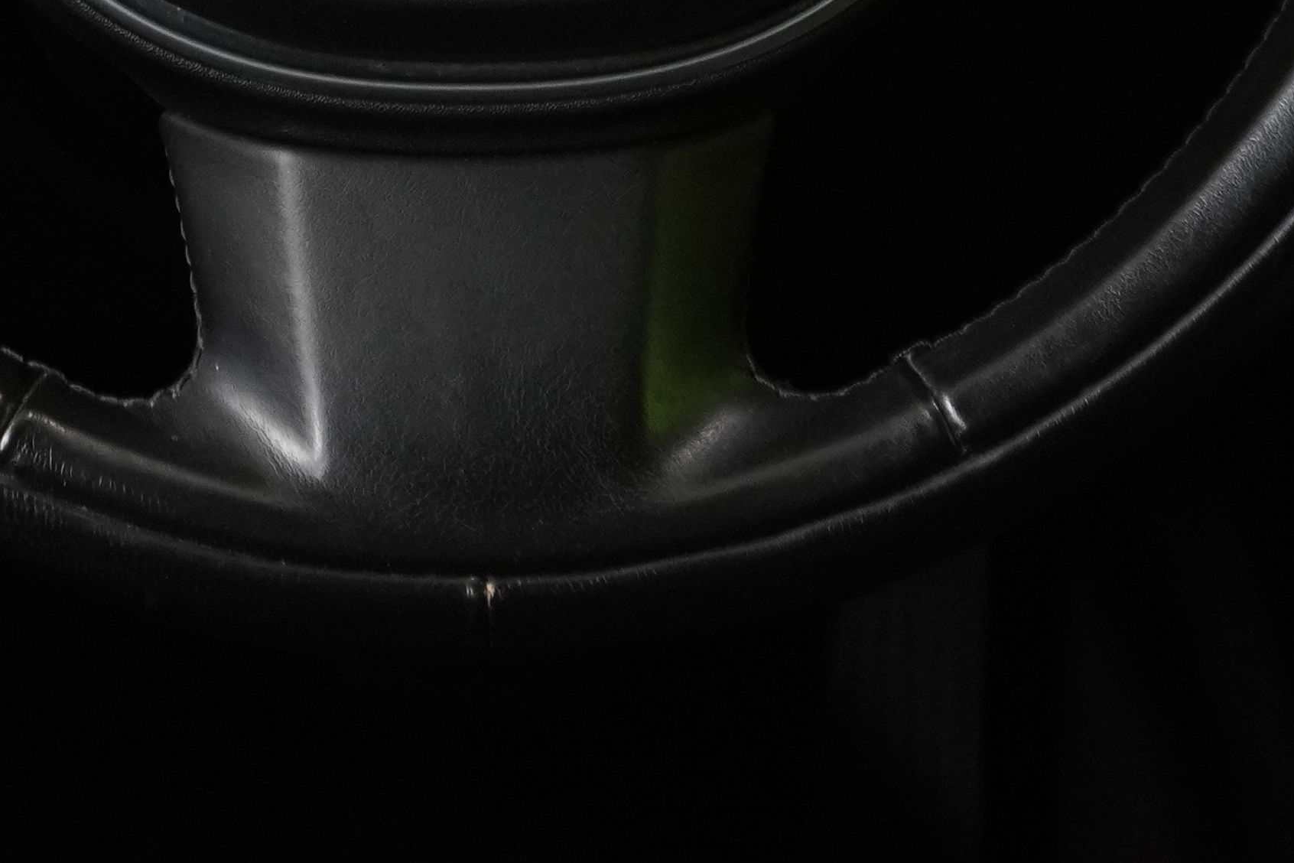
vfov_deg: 11.1
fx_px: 4205
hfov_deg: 17.5
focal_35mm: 117
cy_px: -528
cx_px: 453
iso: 1600
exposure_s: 1/40
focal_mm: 22
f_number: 4
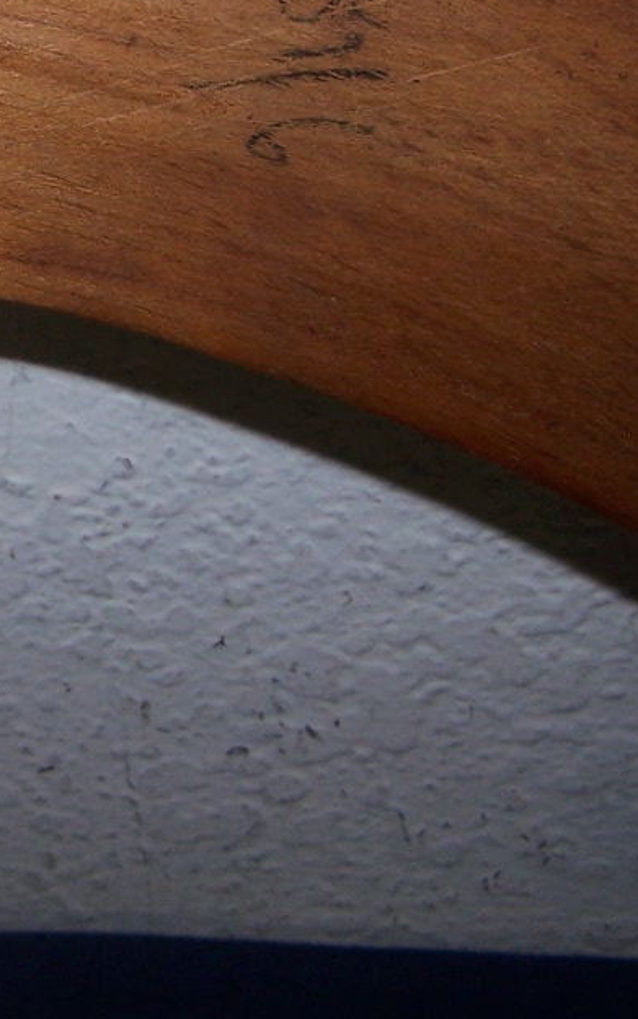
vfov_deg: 20.4
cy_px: 129
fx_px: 2780
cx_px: -126
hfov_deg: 12.8
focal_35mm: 100
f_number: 2.8
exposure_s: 1/60
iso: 80
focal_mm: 6.3
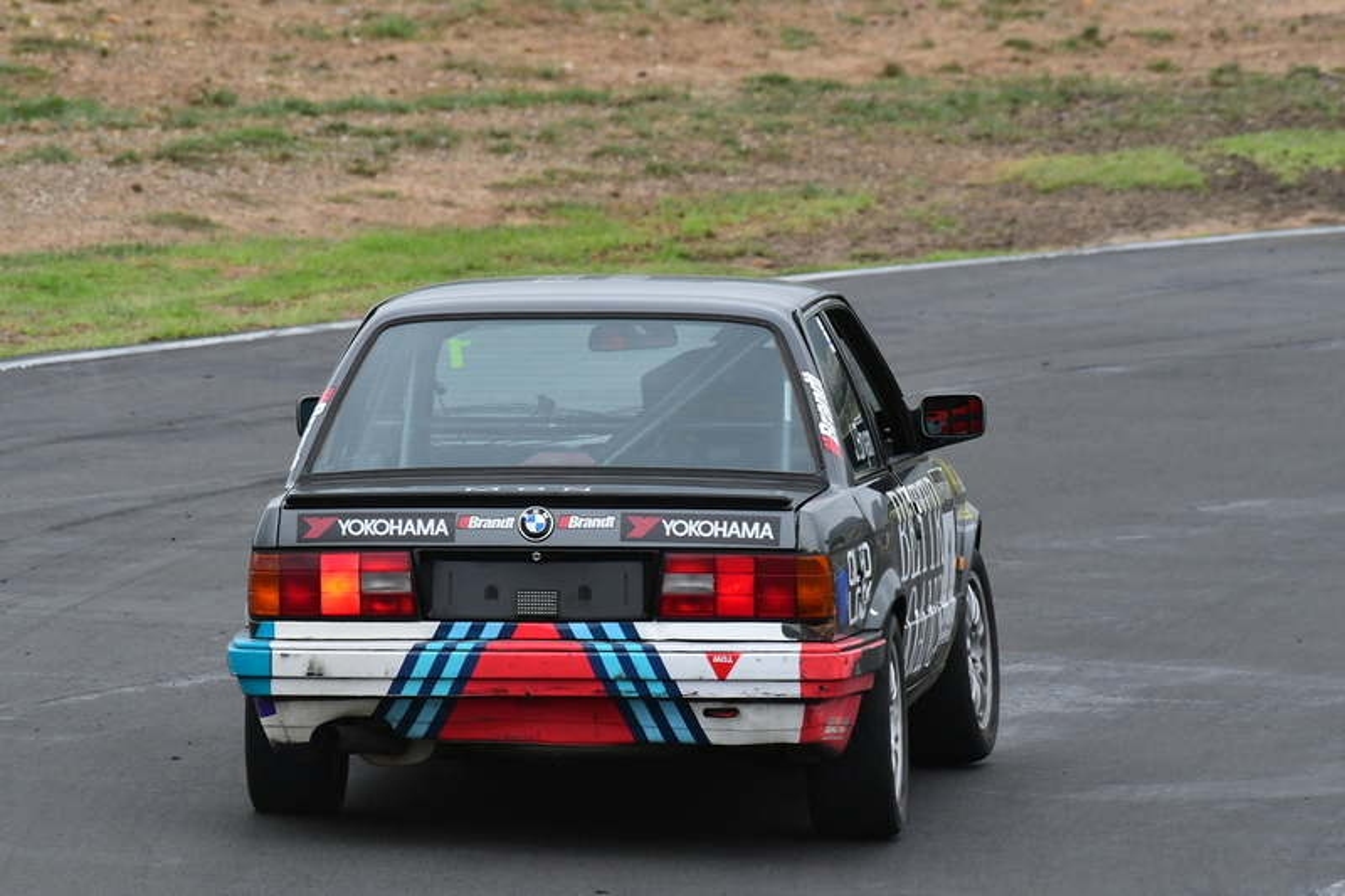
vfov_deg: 1.8
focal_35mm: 750
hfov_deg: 2.8
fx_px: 28013
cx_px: 672
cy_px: 448
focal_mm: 500
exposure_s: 1/640
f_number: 10
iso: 1600
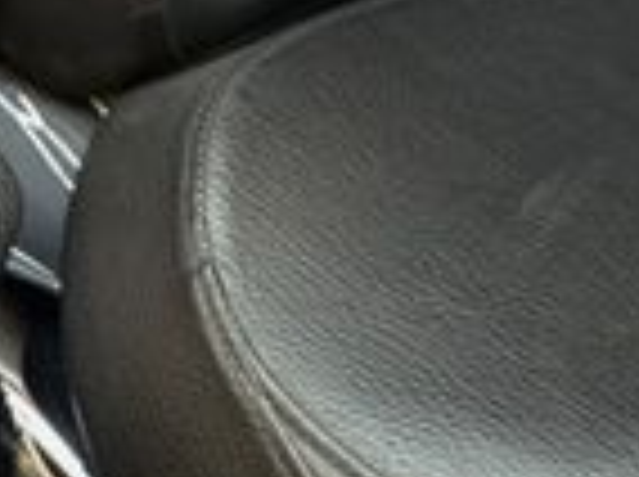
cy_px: 36
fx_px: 3999
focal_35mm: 217
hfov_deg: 9.1
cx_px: 378
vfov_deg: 6.8
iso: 160
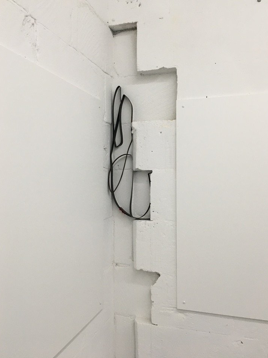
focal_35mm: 31
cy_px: 167
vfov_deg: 58.3
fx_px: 320
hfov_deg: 45.4
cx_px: 133
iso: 50
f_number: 2.2
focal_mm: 4.15
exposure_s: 1/33
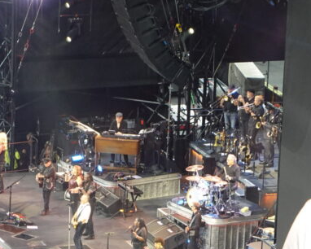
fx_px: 4476
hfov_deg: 4.0
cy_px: 194
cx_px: 83
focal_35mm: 486
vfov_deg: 3.2
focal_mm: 72
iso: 800
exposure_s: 1/60
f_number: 4.5
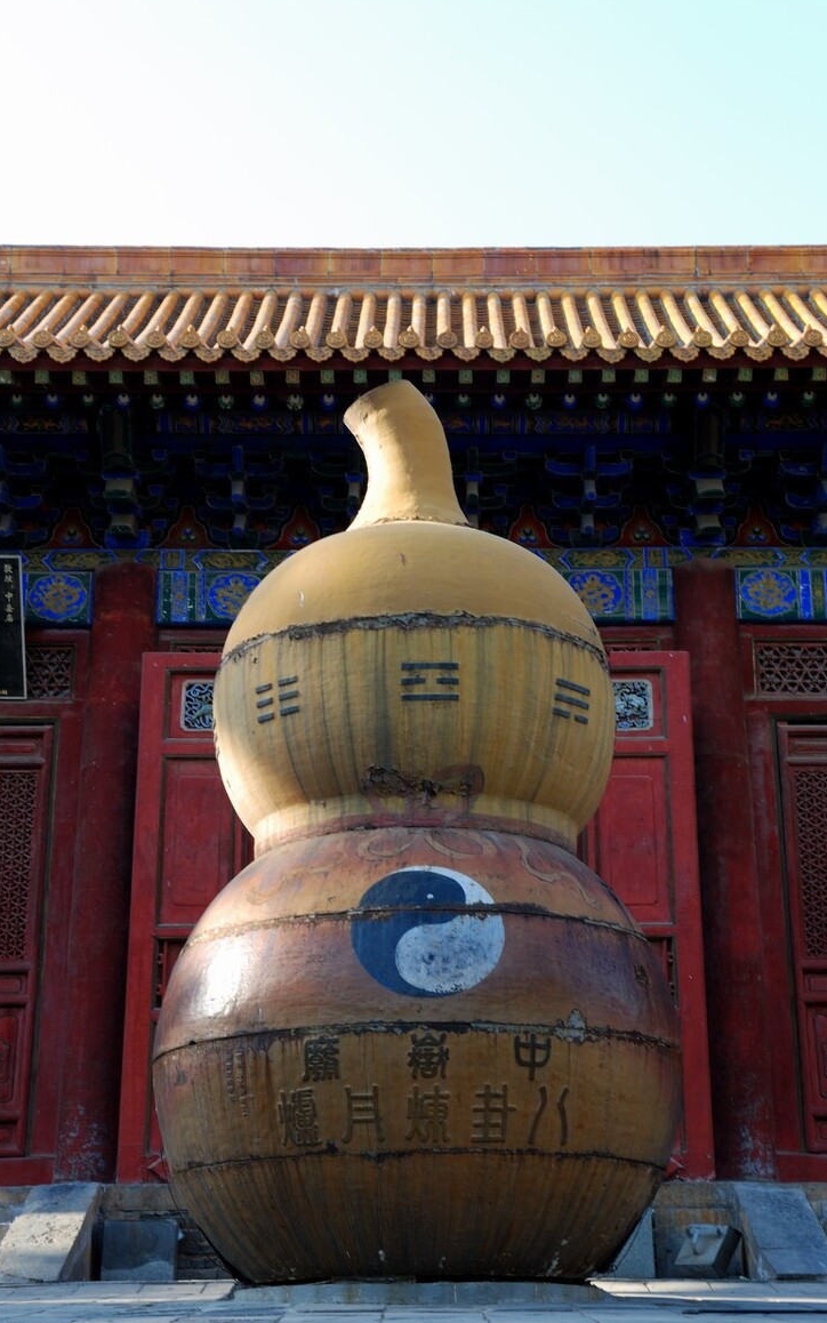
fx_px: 2002
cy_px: 681
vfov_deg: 36.6
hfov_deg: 23.3
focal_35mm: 56
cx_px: 416
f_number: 5.6
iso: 100
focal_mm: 35
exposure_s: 1/60
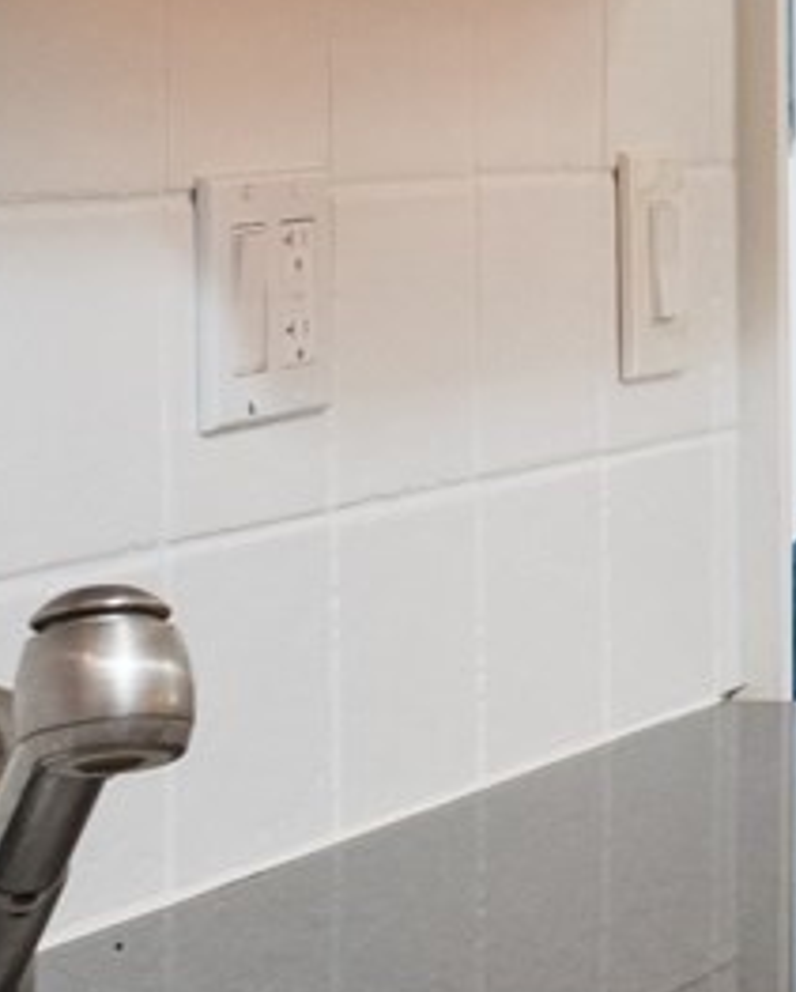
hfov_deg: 8.8
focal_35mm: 146
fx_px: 4292
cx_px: 2362
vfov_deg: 13.1
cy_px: 172
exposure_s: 1/80
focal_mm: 20
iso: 800
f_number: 8
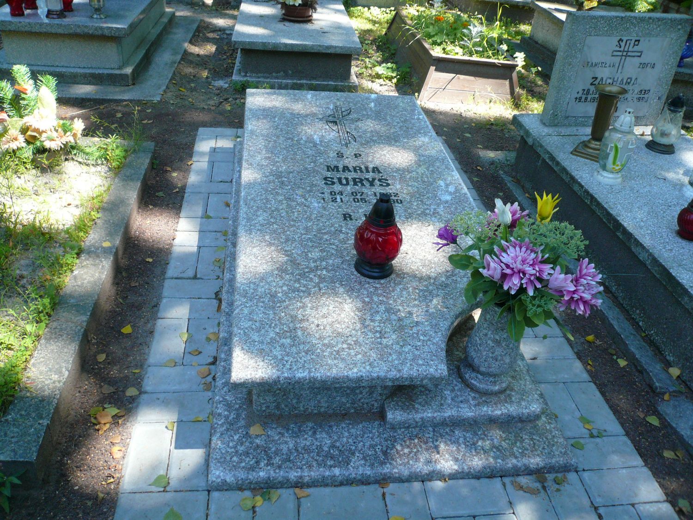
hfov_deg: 63.4
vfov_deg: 49.7
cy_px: 260
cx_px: 346
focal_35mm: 28
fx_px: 561
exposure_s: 1/125
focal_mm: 4.6
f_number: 2.8
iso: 100
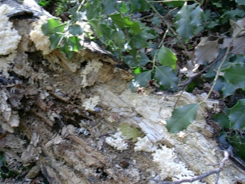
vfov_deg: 21.6
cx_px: 95
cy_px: 77
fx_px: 481
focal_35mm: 68
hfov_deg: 28.5
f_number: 2.9
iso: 70
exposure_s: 1/33.9
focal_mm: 6.7
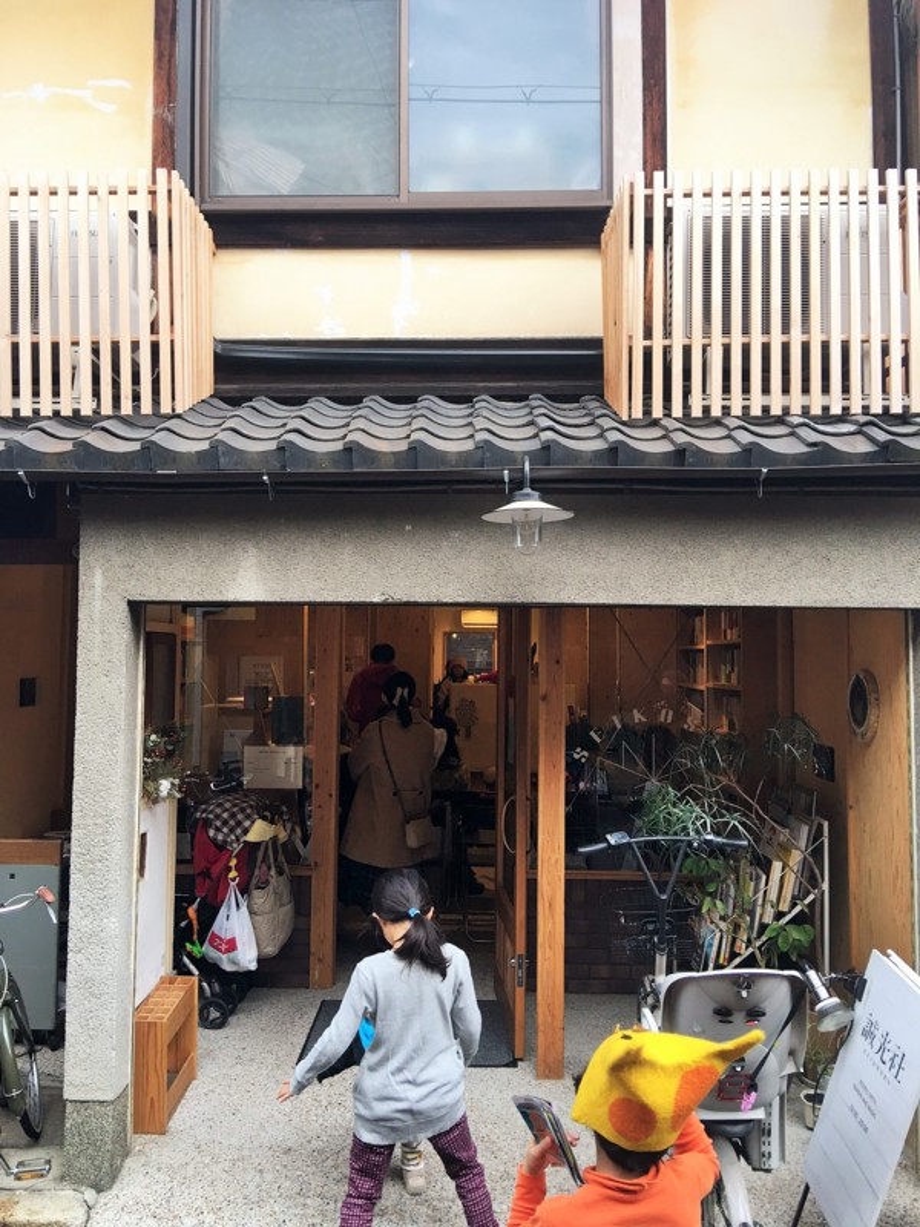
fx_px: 1028
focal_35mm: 29
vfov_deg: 61.7
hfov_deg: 48.2
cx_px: 460
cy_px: 614
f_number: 2.2
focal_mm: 4.15
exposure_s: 1/40
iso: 25
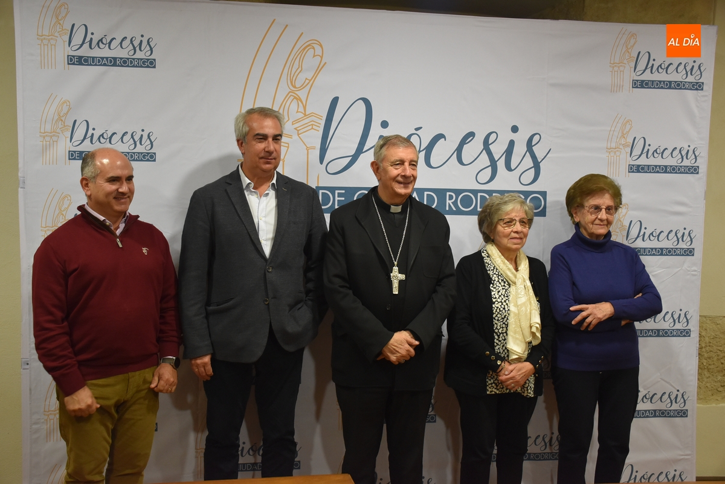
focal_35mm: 39
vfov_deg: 34.3
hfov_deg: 49.5
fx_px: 786
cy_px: 242
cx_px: 362
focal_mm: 26
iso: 1250
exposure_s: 1/60
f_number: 3.8
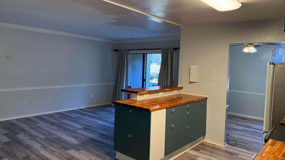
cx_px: 146
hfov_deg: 69.9
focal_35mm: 27
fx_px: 204
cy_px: 71
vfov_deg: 42.8
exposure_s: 1/120
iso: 320
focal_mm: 6.76
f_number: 1.78
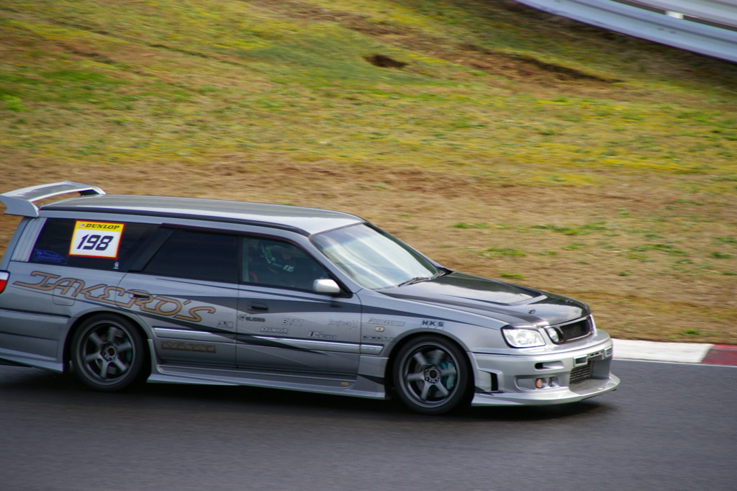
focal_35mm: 330
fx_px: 6753
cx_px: 368
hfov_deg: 6.2
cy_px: 246
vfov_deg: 4.2
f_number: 8
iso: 200
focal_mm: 220
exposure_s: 1/250
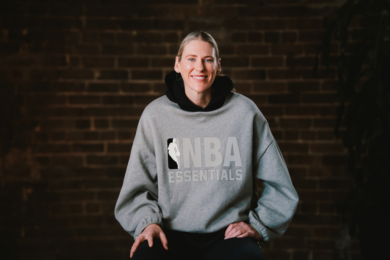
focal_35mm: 85
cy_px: 130
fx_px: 921
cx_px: 195
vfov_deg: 16.1
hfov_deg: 23.9
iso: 1000
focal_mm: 85
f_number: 2.2
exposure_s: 1/500
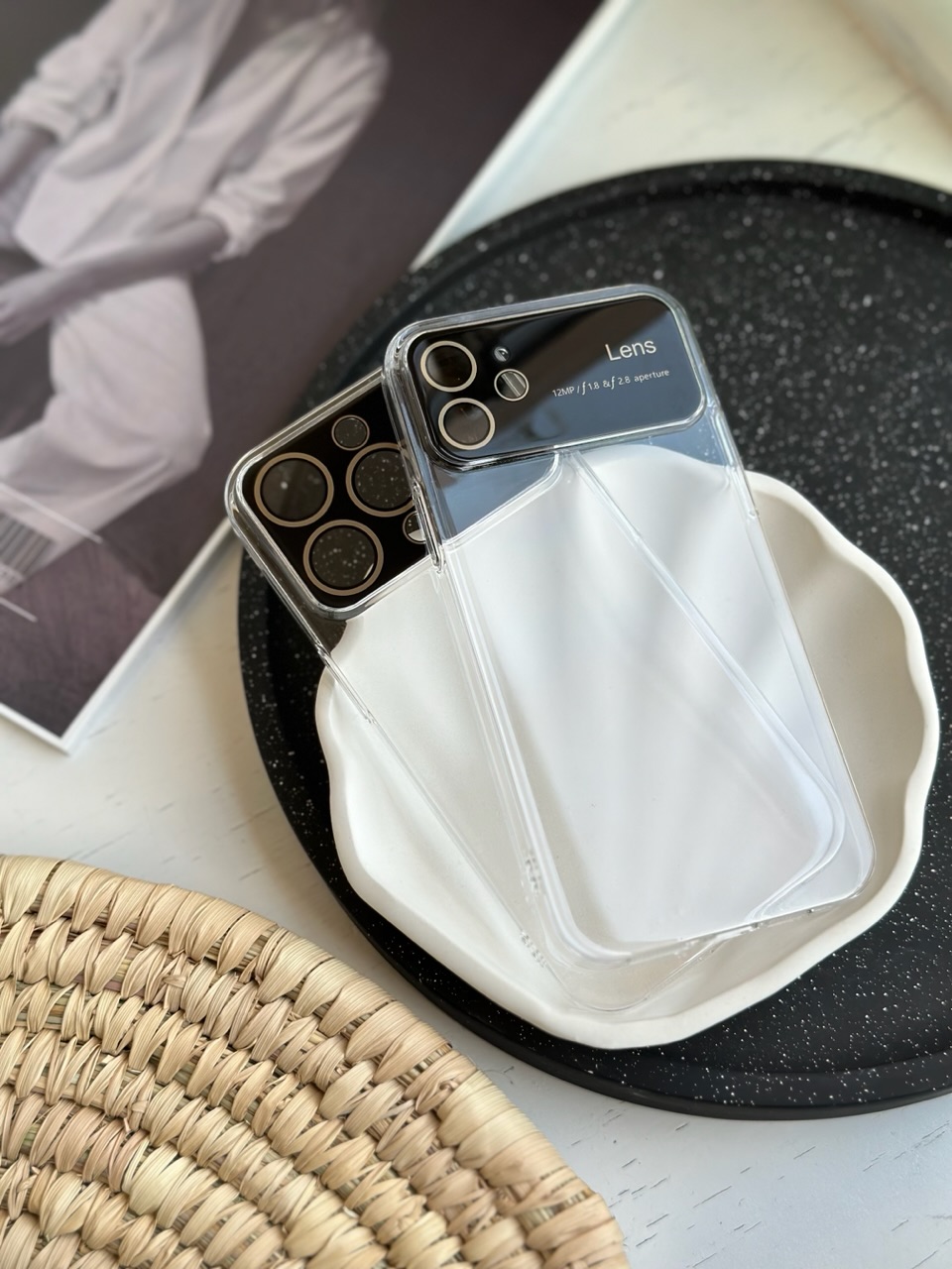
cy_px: 634
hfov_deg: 30.3
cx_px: 476
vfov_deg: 39.7
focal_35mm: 48
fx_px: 1760
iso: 80
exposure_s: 1/516
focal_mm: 6.86
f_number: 1.78
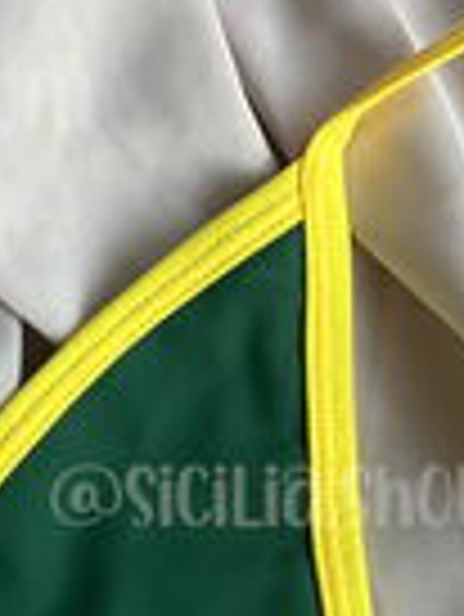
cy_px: 483
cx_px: -342
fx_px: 1802
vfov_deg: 19.3
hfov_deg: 13.3
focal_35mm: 101
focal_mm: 5.1
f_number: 1.6
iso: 50
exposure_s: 1/122
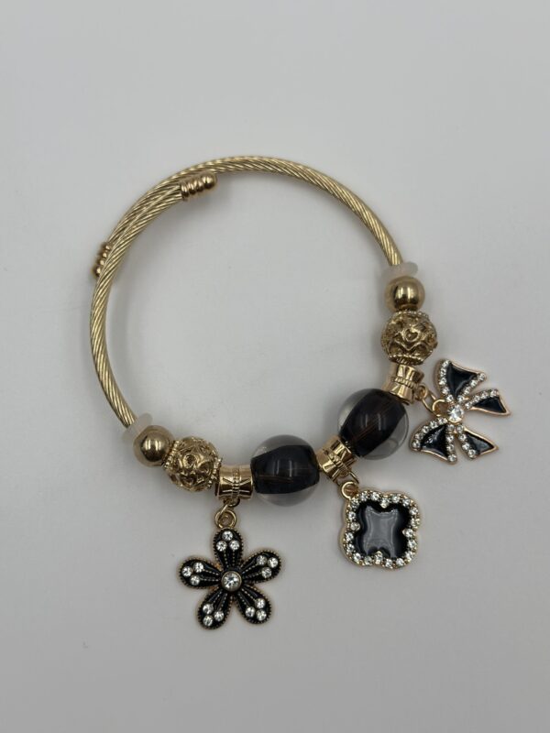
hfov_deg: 30.3
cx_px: 275
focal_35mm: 48
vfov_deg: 39.7
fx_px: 1017
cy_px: 366
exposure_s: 1/2203
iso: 80
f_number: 1.78
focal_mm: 6.86
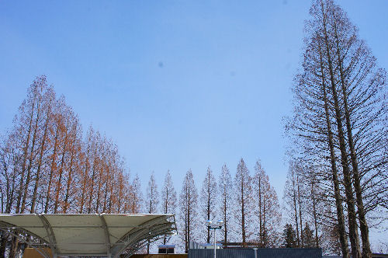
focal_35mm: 38
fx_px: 404
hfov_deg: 51.3
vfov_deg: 35.4
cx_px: 194
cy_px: 129
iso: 200
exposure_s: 1/250
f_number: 11
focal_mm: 25
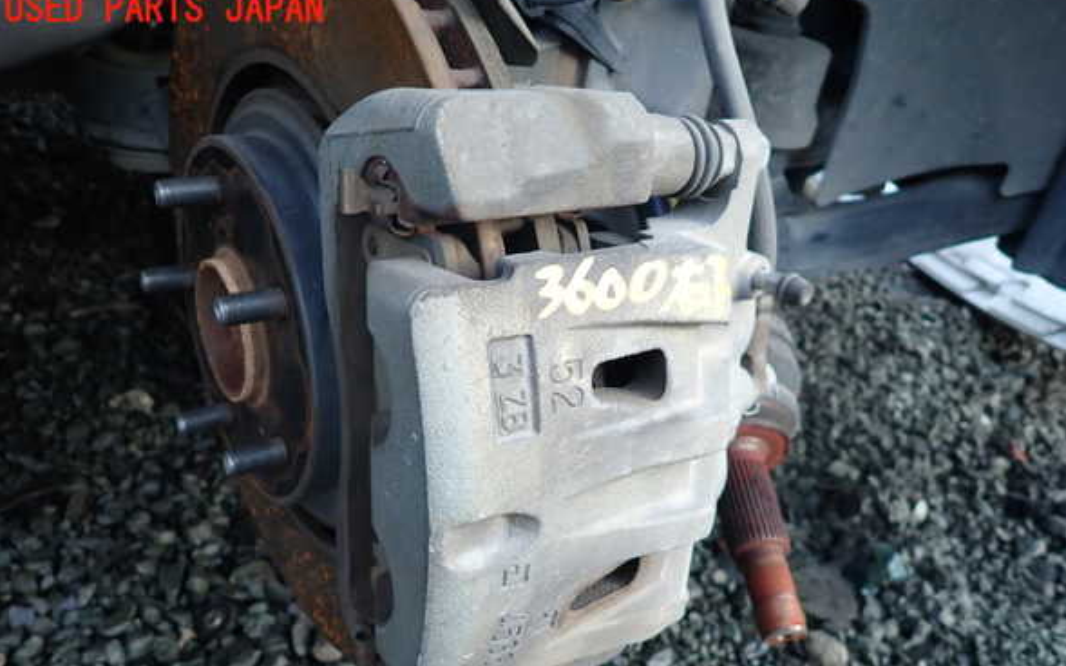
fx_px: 784
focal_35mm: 27
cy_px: 395
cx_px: 538
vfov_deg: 45.8
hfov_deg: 68.4
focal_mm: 4.5
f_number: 2
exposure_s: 1/40
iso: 200
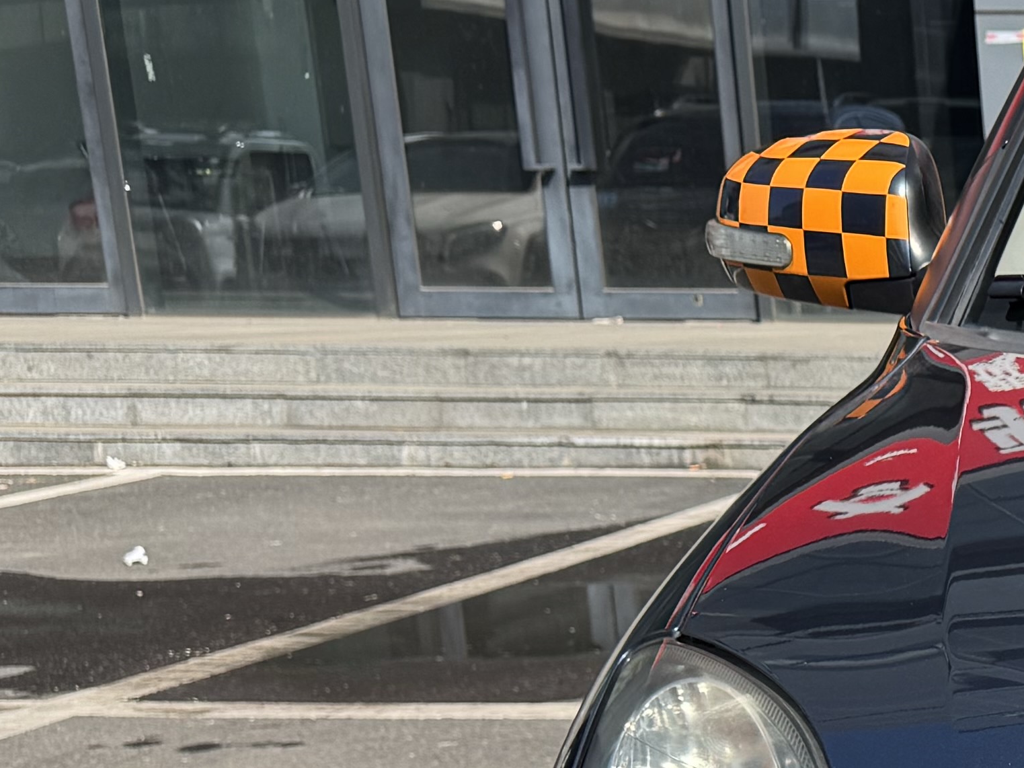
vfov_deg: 15.6
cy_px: 983
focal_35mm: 90
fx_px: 2662
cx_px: 1764
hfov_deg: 18.0
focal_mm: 6.76
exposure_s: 1/3247
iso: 80
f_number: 1.78
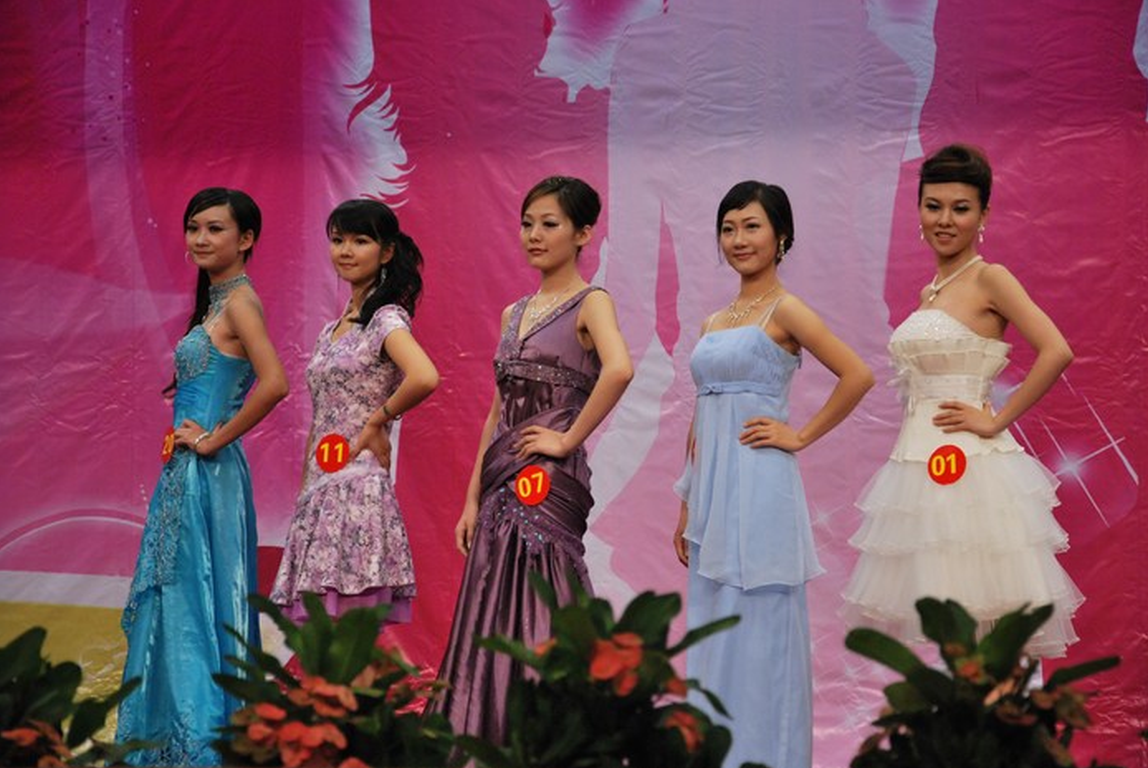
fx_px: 3862
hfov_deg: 16.9
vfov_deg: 11.4
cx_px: 577
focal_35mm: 121
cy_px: 386
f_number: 5.6
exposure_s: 1/160
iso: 800
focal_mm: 80
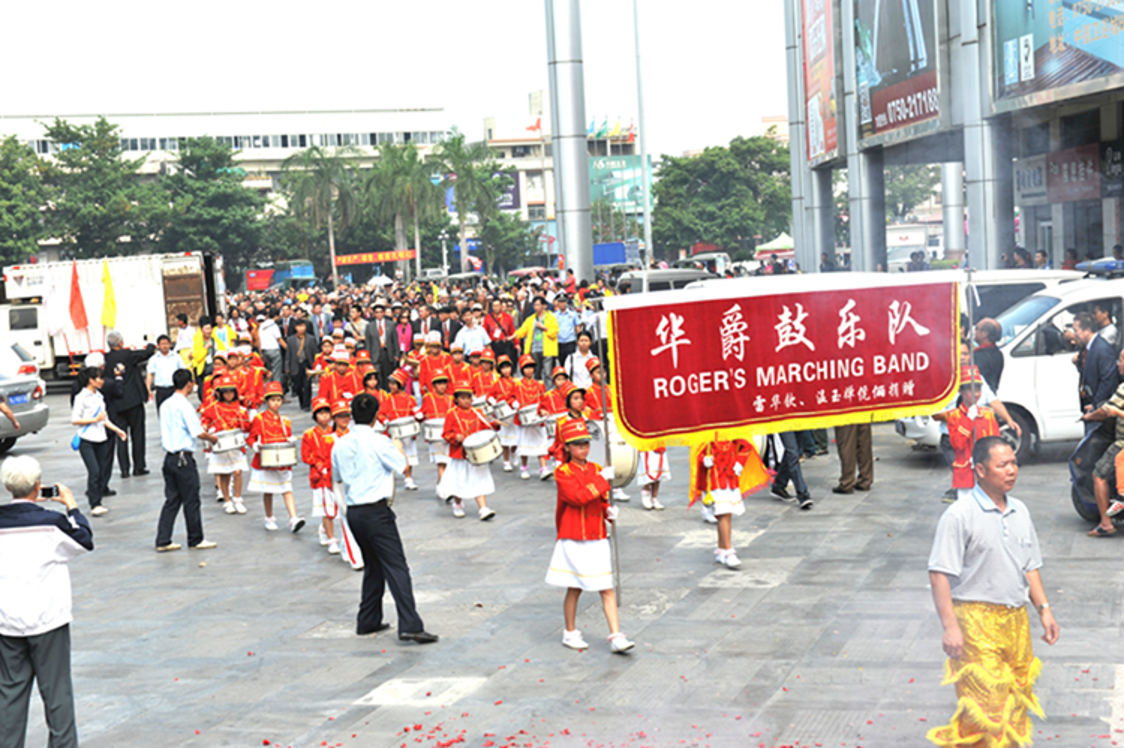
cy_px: 374
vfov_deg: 21.9
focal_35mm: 62
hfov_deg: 32.4
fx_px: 1934
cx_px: 562
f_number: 9
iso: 200
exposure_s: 1/320
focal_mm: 62
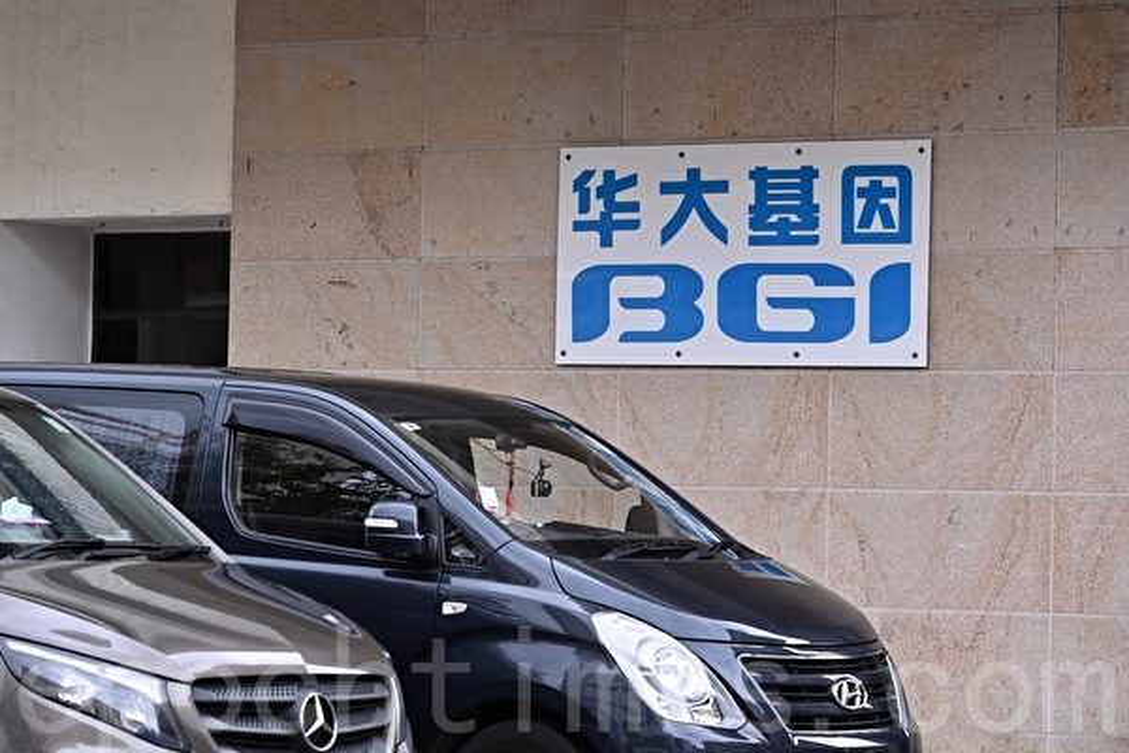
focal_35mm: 150
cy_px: 376
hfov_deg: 13.7
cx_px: 564
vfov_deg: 9.1
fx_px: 4704
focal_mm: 150
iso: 360
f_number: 6.3
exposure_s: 1/320
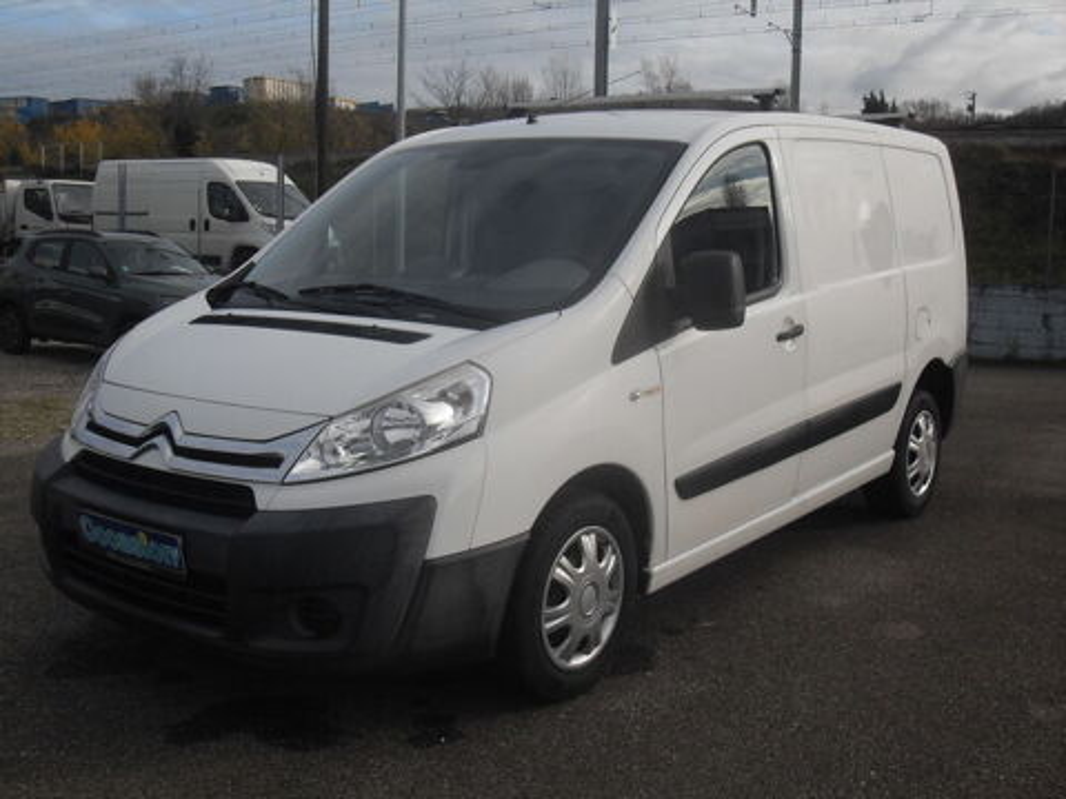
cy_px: 400
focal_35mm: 37
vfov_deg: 38.7
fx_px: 1139
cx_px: 533
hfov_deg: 50.1
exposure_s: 1/90
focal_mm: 6.3
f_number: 8.9
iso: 80
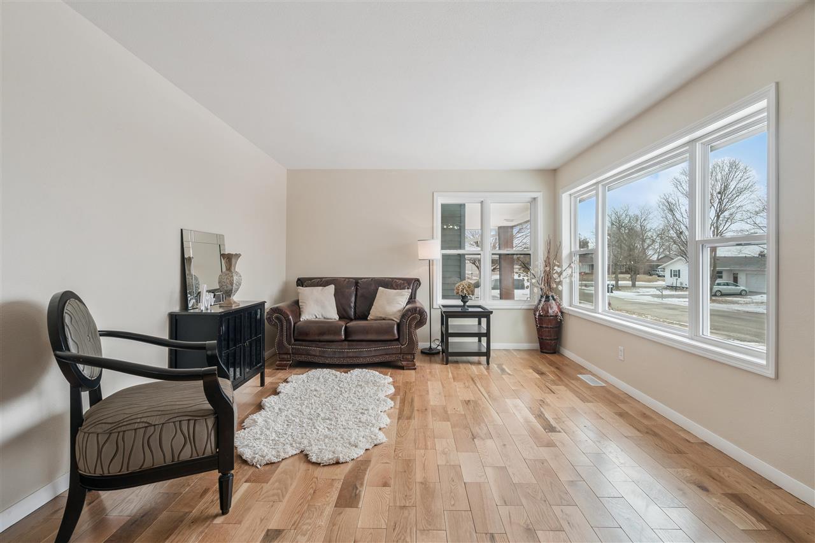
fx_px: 362
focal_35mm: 16
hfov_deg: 96.7
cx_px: 408
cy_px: 272
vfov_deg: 73.7
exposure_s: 1/15
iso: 400
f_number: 10
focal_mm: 16
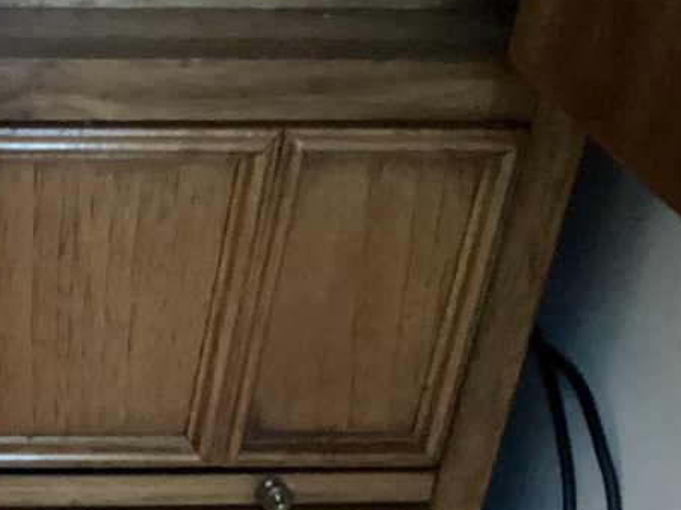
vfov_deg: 13.9
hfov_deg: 17.3
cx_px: -298
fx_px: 2045
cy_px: 568
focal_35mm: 104
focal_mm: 3.3
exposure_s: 1/17
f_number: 2.4
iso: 800
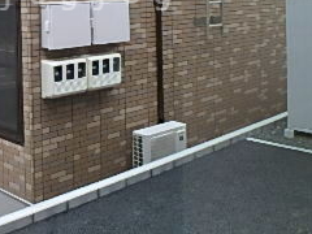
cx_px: 88
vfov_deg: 24.8
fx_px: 505
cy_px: -5
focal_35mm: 56
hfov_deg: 33.8
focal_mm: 3.7
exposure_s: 1/160
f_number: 3.5
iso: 125
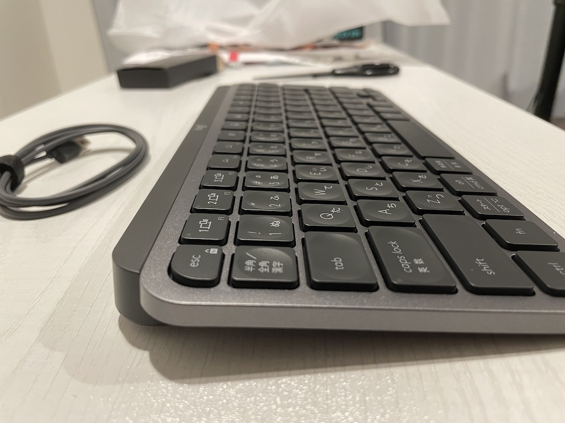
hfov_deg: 67.3
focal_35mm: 26
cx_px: 282
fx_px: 424
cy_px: 212
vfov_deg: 53.1
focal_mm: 4.2
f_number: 1.6
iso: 500
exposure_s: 1/41
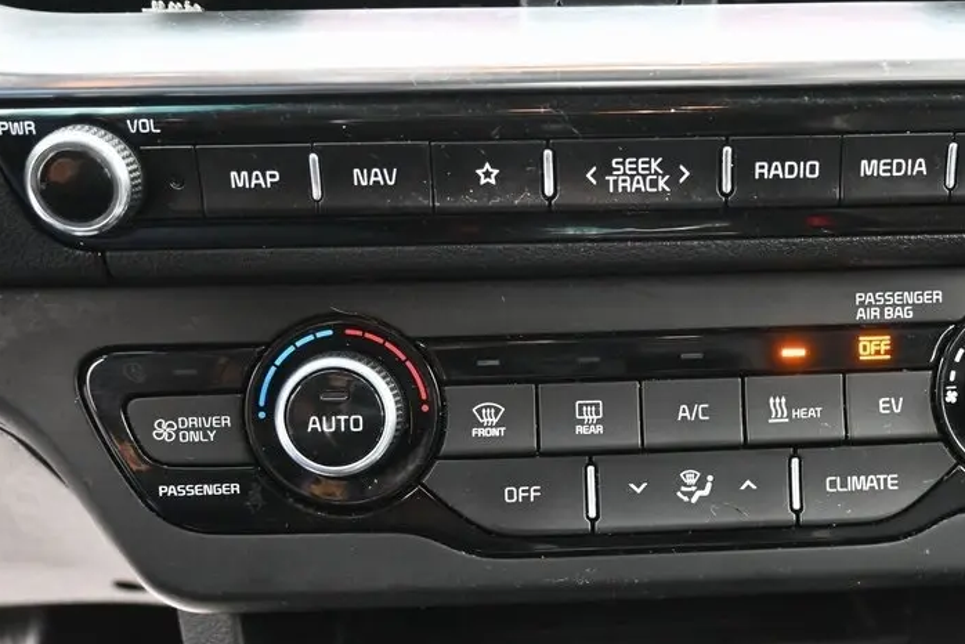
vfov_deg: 29.7
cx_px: 628
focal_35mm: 45
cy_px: 397
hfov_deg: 43.0
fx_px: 1209
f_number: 3.8
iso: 5000
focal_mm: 20.5
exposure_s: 1/60
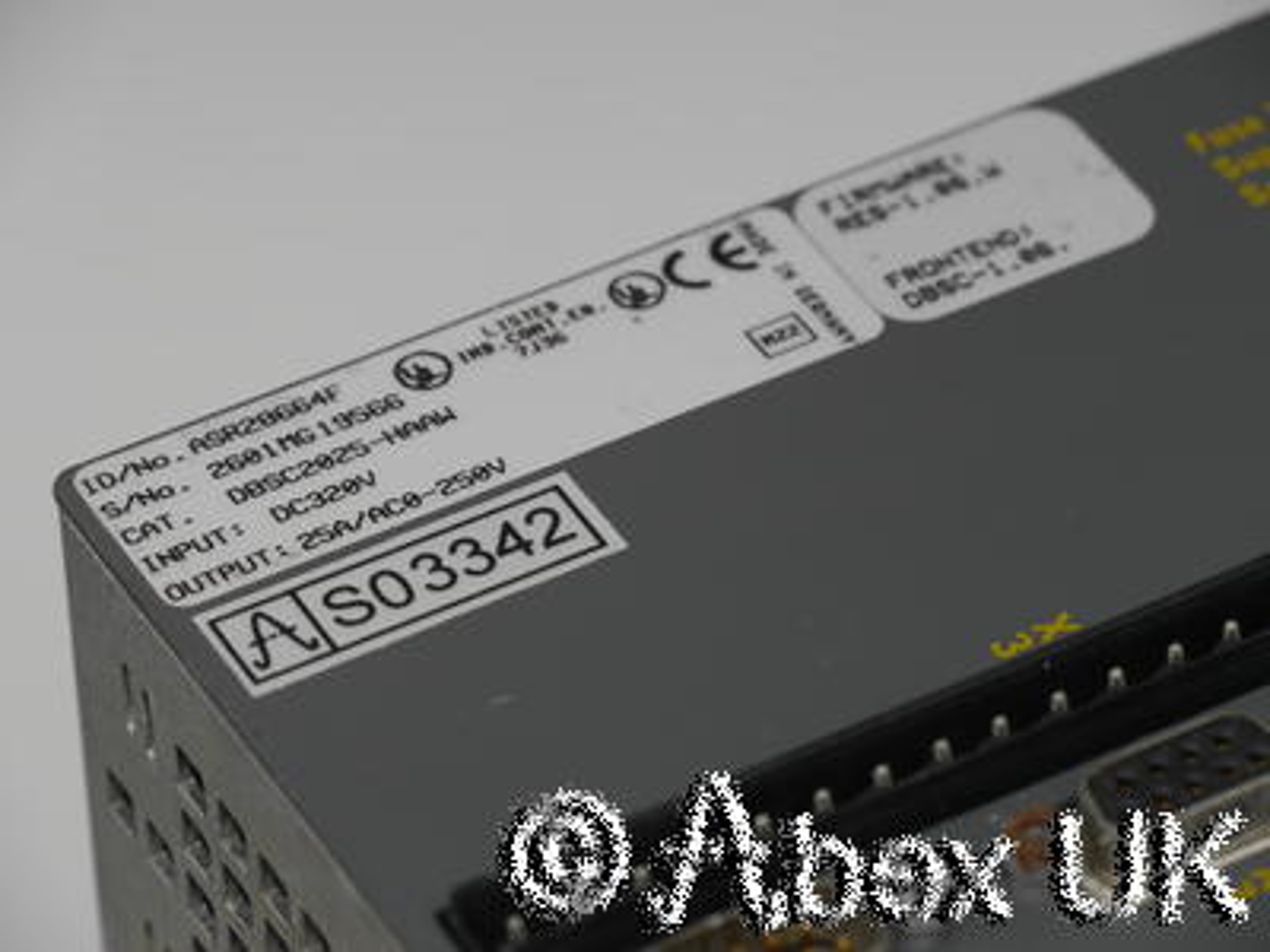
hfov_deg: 10.2
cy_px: 476
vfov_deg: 7.7
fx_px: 7118
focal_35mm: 194
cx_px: 635
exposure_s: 1/50
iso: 400
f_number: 7.1
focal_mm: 97
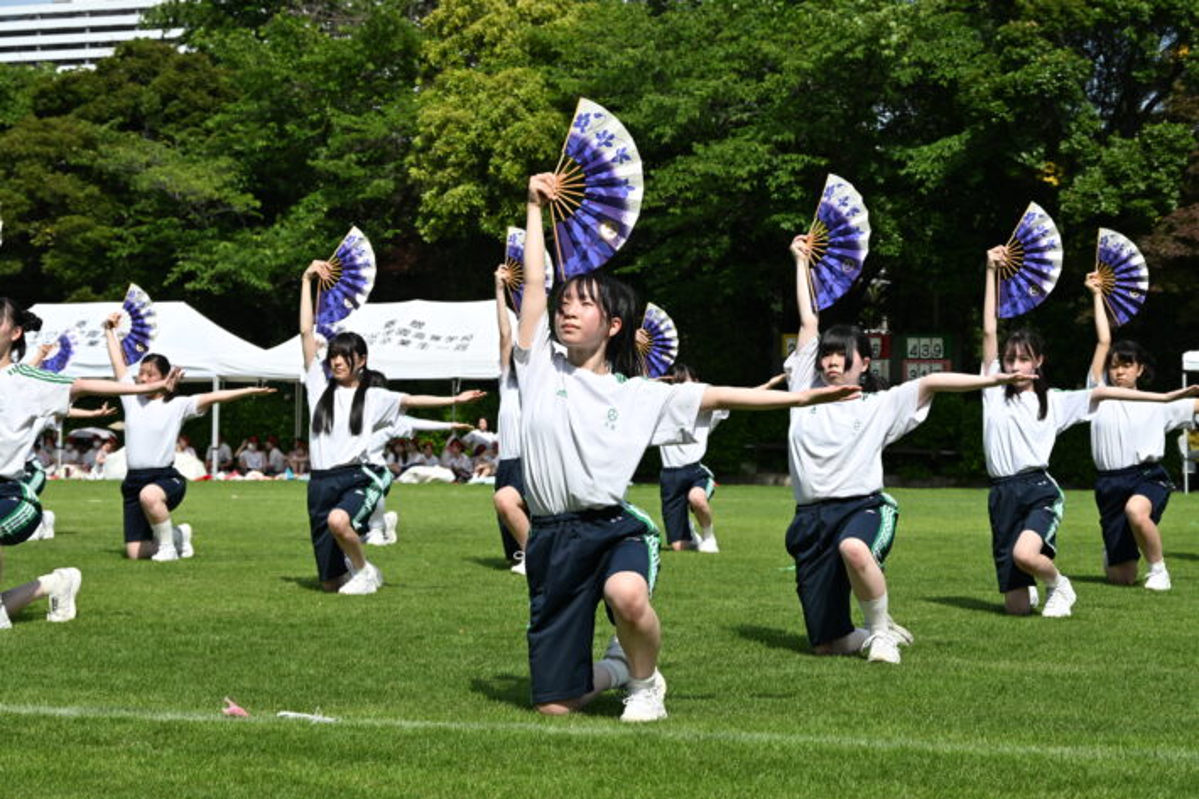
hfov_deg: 23.4
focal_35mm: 87
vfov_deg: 15.7
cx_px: 600
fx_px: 2897
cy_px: 400
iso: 100
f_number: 7.1
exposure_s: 1/400
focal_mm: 58
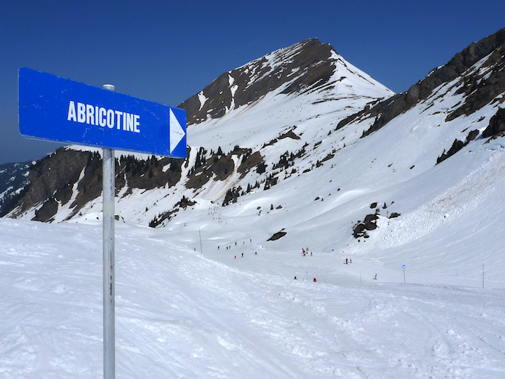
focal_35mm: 32
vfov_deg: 44.2
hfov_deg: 56.8
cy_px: 190
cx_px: 252
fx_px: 467
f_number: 8
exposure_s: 1/1600
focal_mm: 6.8
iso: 100
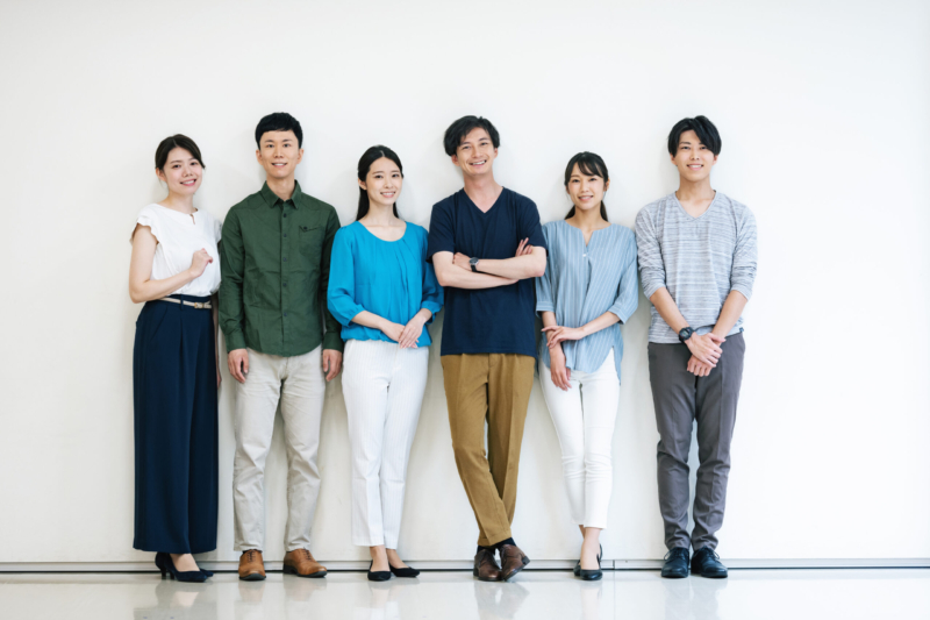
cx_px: 465
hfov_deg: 19.5
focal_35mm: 105
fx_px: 2712
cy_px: 310
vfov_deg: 13.0
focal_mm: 105
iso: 250
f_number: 1.8
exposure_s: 1/200
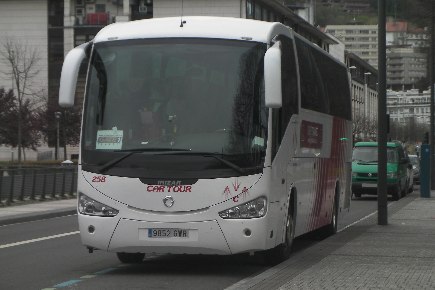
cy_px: 141
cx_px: 217
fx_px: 1631
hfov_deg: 15.2
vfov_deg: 10.2
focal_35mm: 135
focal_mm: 21.6
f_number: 4.2
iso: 50
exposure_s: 1/265
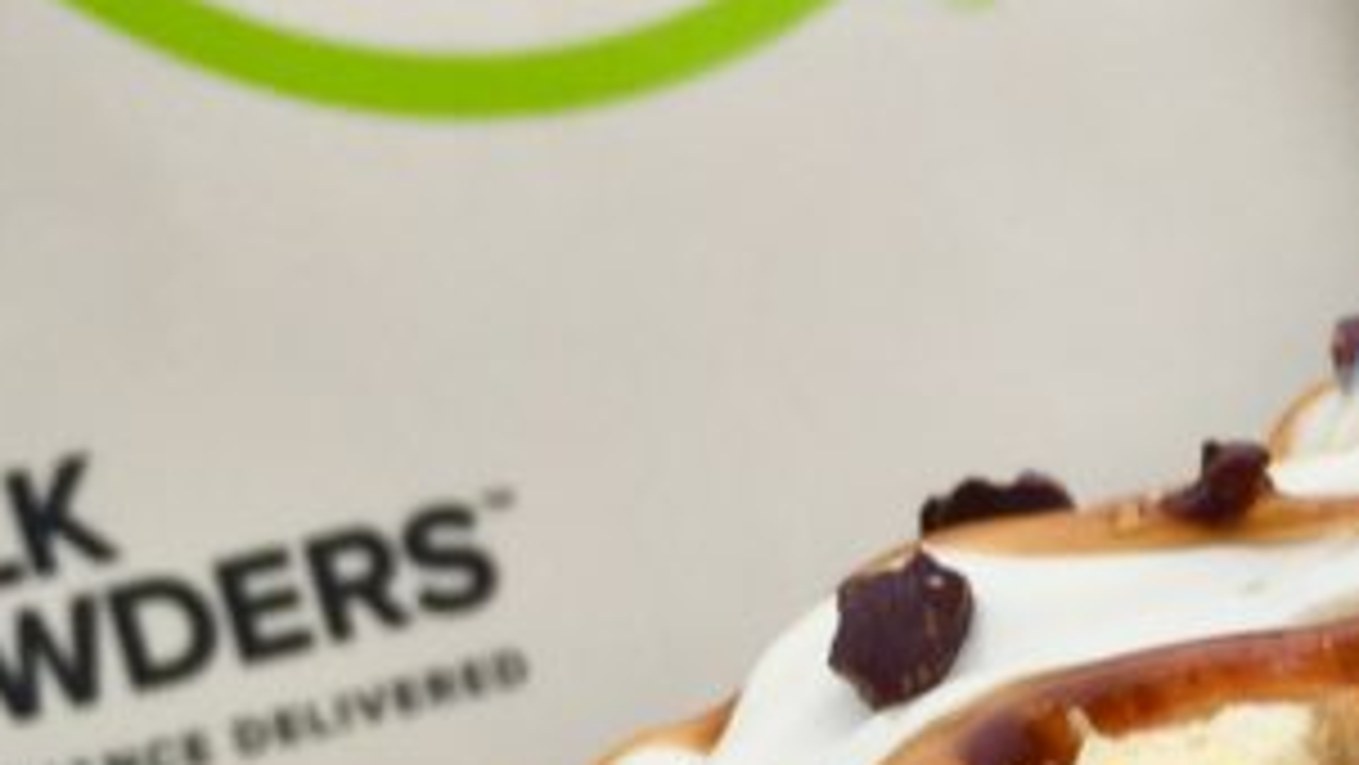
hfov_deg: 21.9
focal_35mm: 94
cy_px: 904
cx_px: 1361
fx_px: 3388
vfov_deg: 12.6
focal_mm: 4.15
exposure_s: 1/100
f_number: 2.2
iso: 40
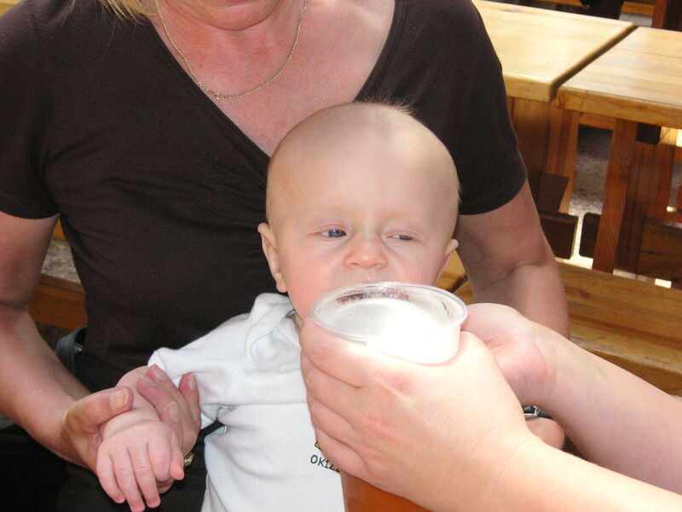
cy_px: 256
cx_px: 341
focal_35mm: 58
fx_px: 1143
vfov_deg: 25.2
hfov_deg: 33.2
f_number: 3.7
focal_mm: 9.6
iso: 160
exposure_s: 1/350
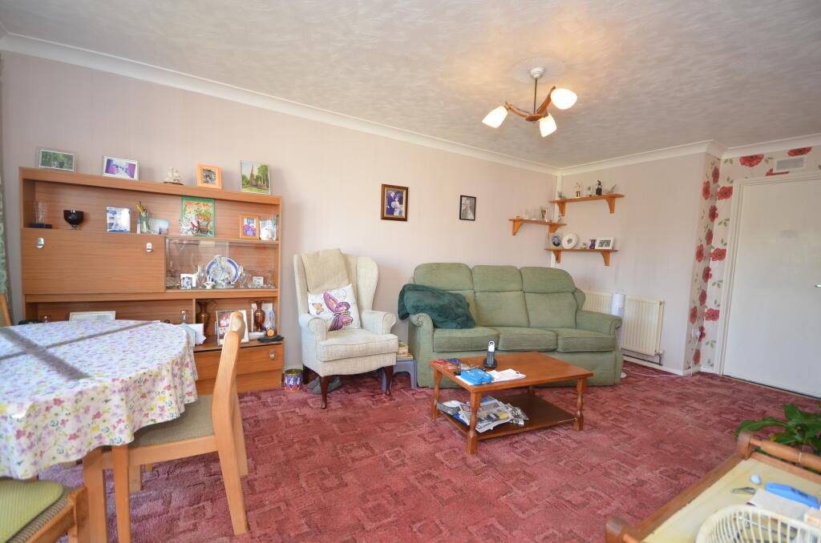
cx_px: 410
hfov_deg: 100.5
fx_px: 341
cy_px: 272
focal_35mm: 15
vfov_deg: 77.1
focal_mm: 10
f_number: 4
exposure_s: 1/60
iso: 500
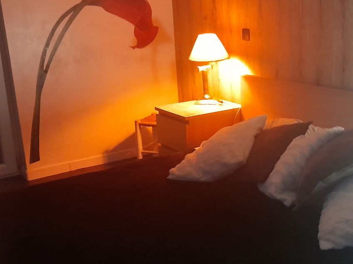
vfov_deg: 30.9
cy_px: 128
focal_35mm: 47
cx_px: 260
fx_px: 479
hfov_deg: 39.5
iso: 640
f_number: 2
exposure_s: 1/10
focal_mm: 4.6
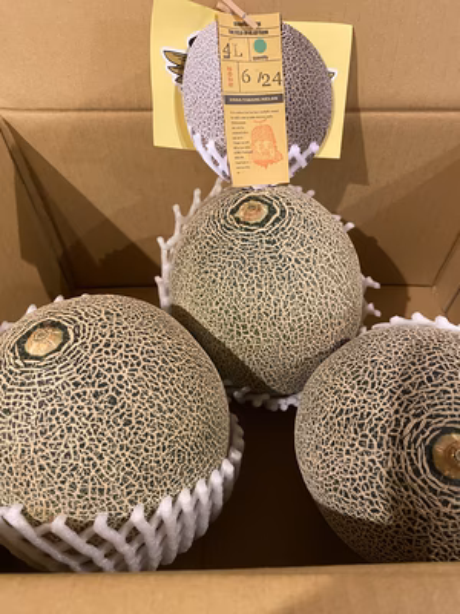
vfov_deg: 67.3
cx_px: 230
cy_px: 307
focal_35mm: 26
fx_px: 461
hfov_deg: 53.1
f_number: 1.8
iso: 500
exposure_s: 1/33
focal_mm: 4.25
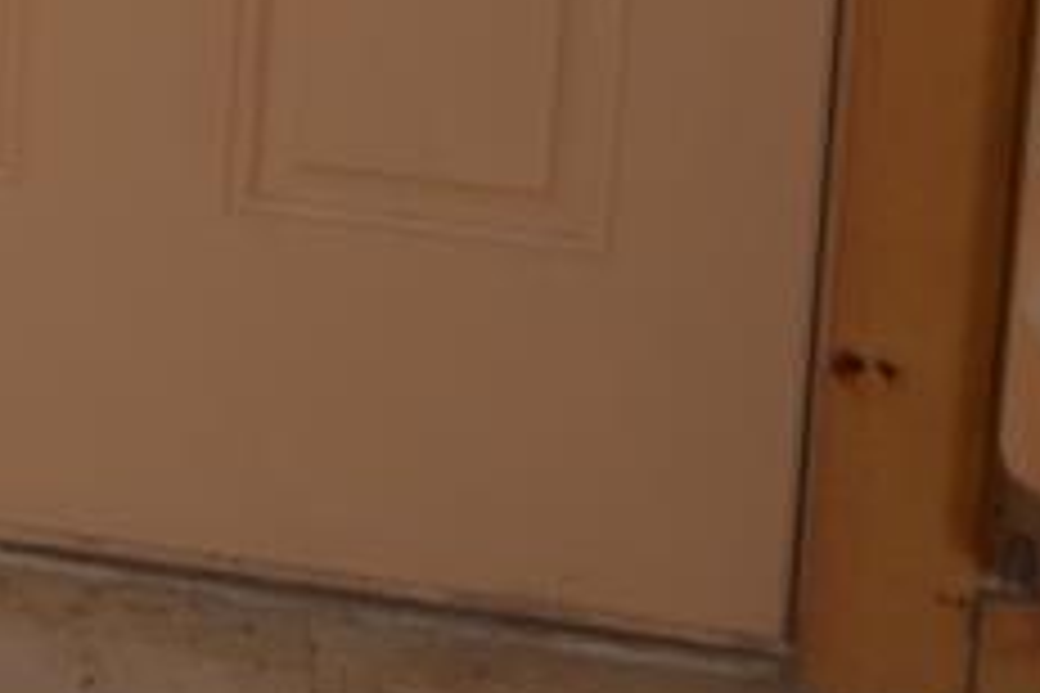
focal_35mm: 175
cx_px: -1895
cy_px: -954
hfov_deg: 9.6
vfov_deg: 7.4
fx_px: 5055
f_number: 3.5
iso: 200
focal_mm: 18
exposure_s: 1/160
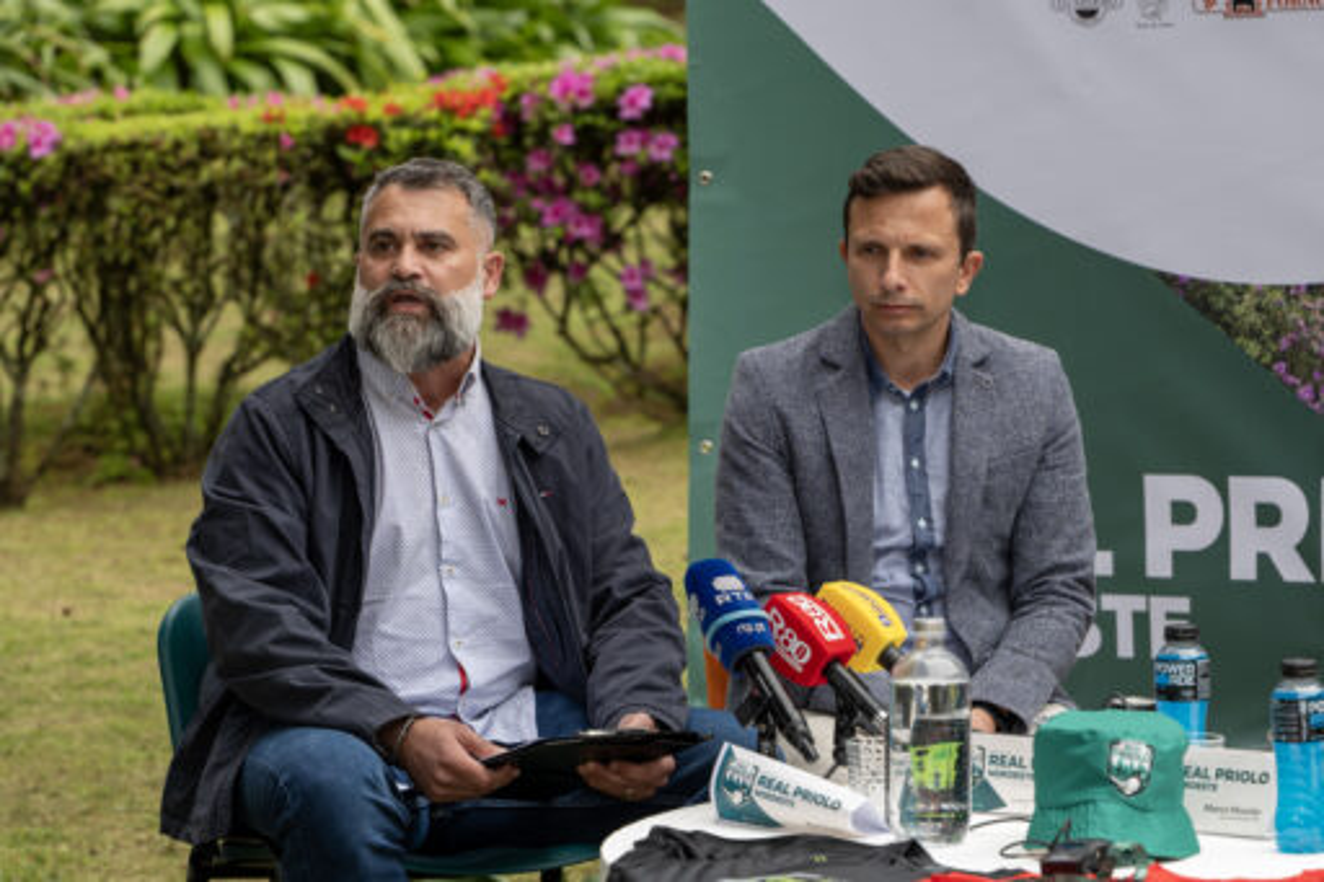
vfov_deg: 8.8
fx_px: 5698
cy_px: 441
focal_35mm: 155
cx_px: 662
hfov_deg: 13.3
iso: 400
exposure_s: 1/200
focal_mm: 155
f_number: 6.3
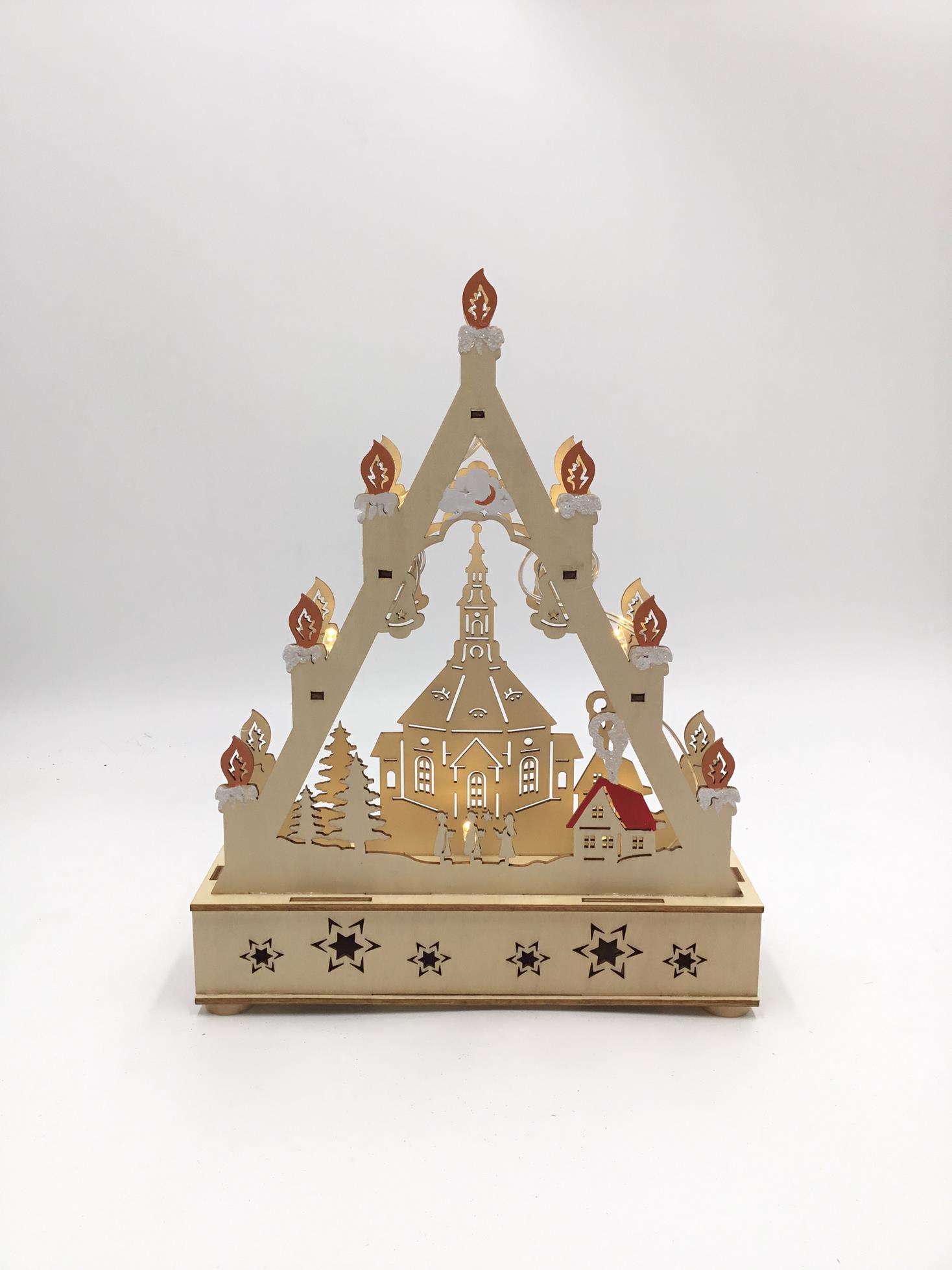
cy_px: 635
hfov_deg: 45.4
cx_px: 476
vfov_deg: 58.4
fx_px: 1137
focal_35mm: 31
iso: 25
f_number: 2.4
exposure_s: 1/214
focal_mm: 3.3
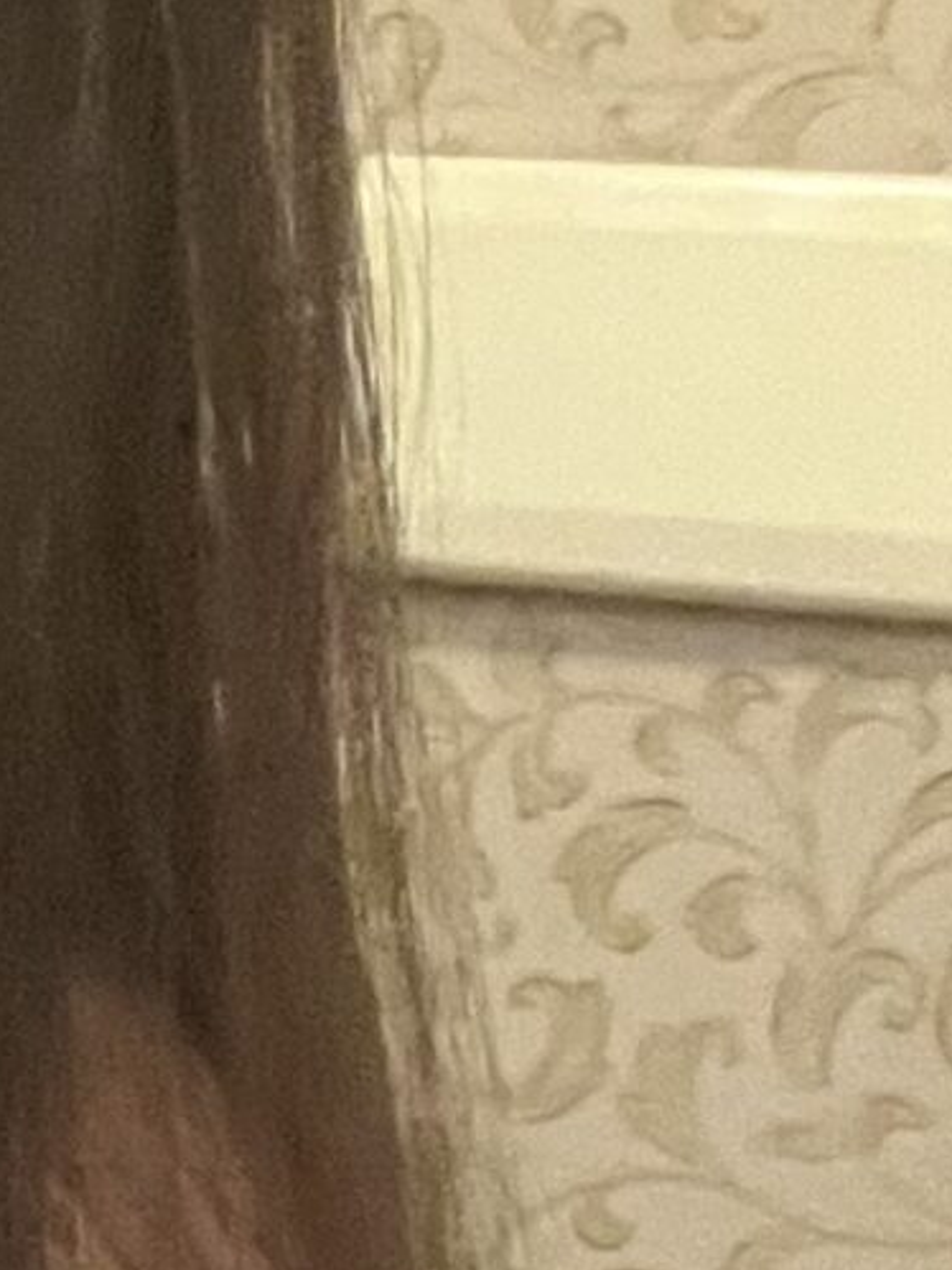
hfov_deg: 8.6
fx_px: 5649
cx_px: -1438
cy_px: 527
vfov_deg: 12.8
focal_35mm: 154
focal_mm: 2.71
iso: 640
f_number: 2.2
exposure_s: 1/30
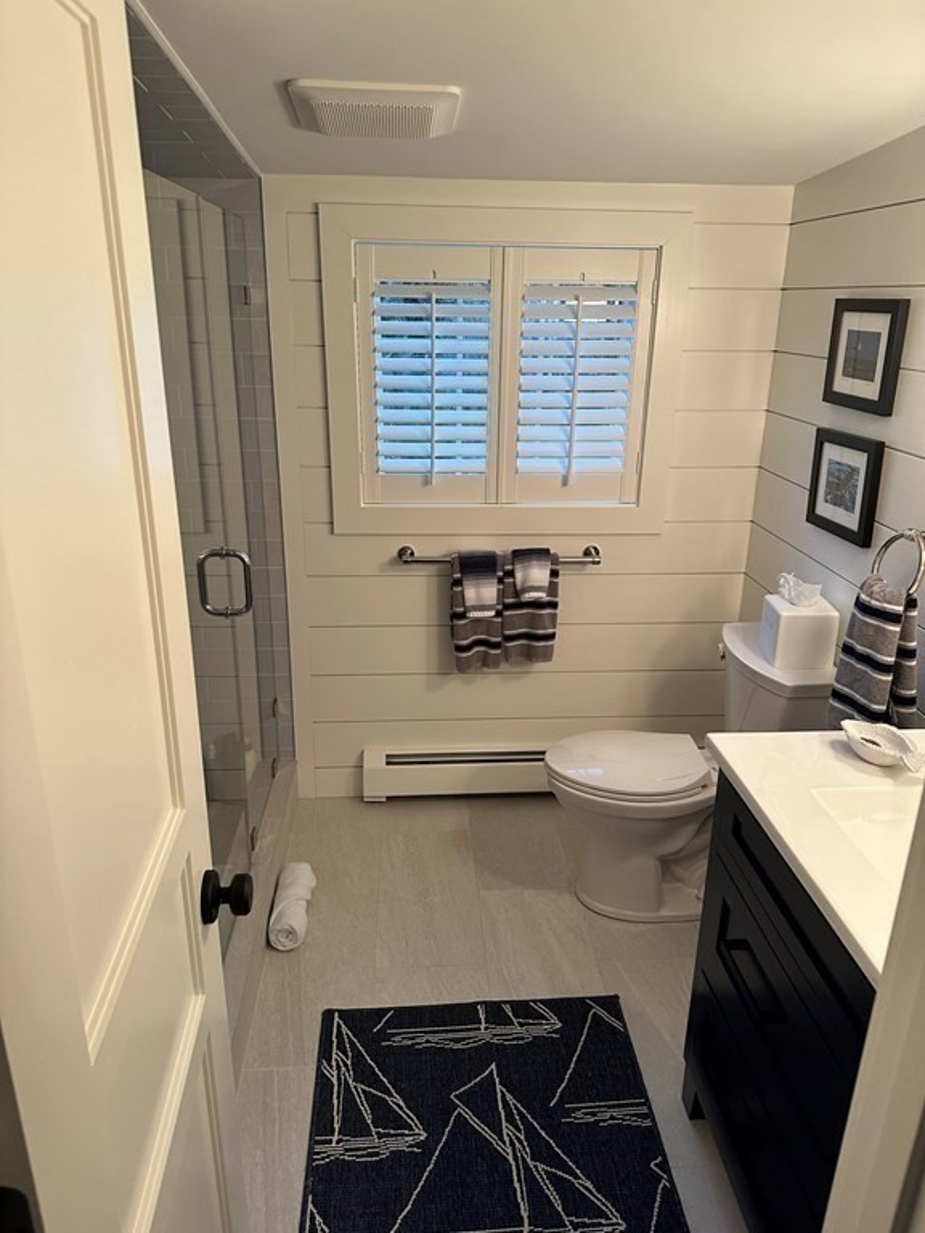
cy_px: 616
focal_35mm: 24
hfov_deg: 56.8
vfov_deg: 71.6
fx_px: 855
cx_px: 462
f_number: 1.78
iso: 250
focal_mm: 6.86
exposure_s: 1/60
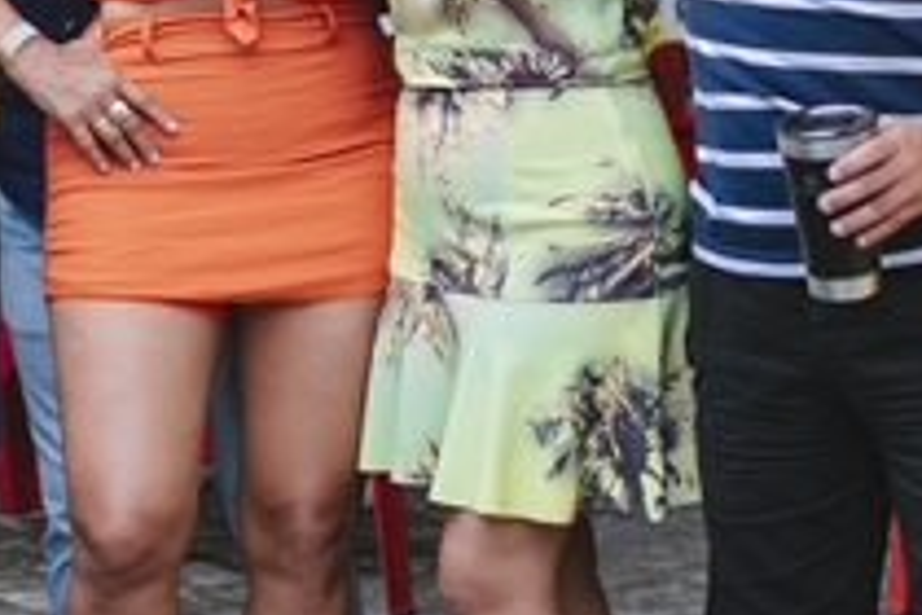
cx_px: 246
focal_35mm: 186
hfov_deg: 11.0
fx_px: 4757
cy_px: 37
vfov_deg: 7.4
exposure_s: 1/2000
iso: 2500
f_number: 2.8
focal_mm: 35
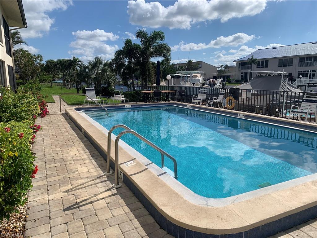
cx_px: 158
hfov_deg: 67.3
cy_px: 119
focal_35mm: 26
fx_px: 238
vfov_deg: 53.1
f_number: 1.8
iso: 25
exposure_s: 1/4902
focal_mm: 4.25
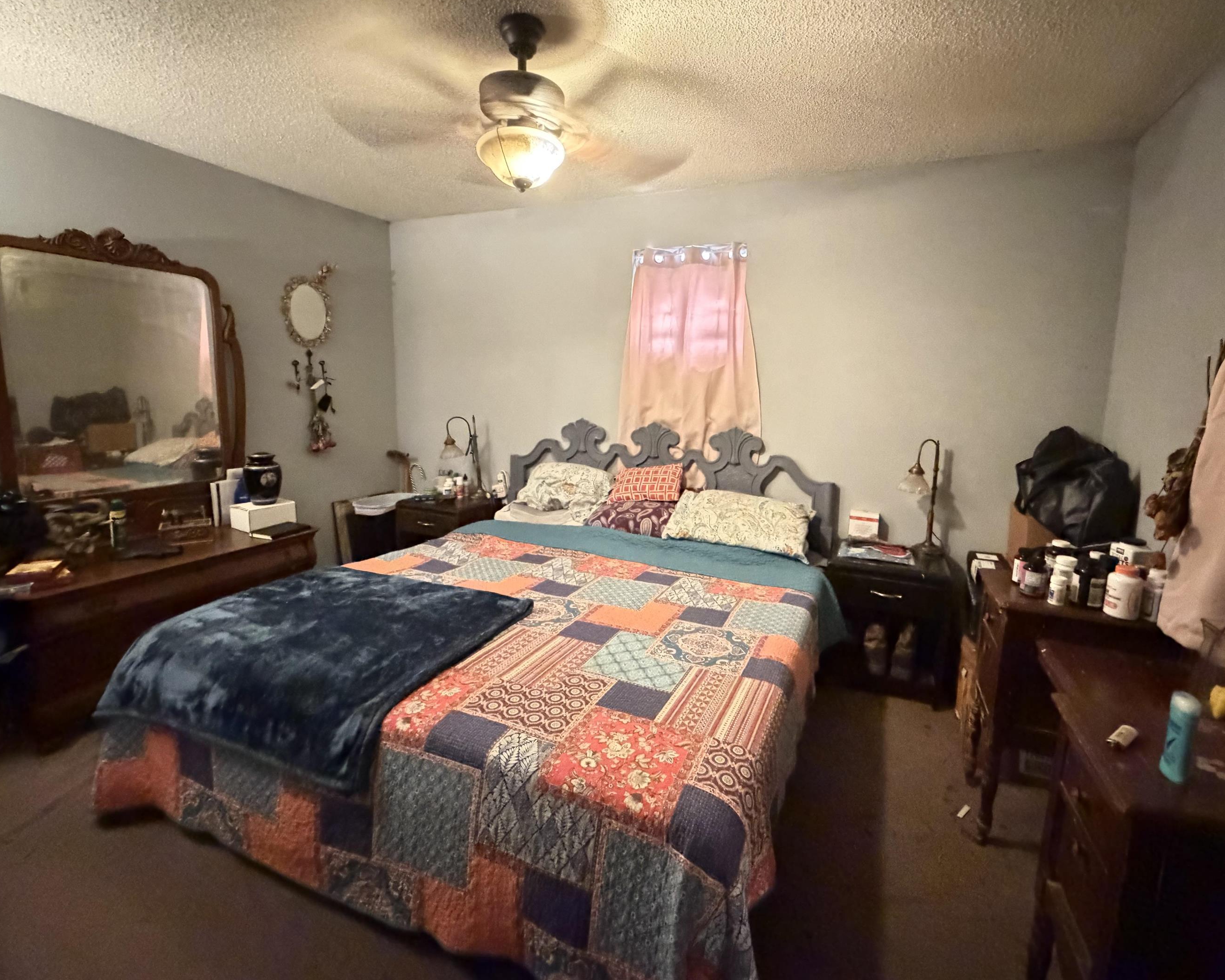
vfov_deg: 80.3
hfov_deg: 92.9
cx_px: 660
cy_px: 458
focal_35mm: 16
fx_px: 580
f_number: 2.2
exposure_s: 1/24
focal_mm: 2.22
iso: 2500
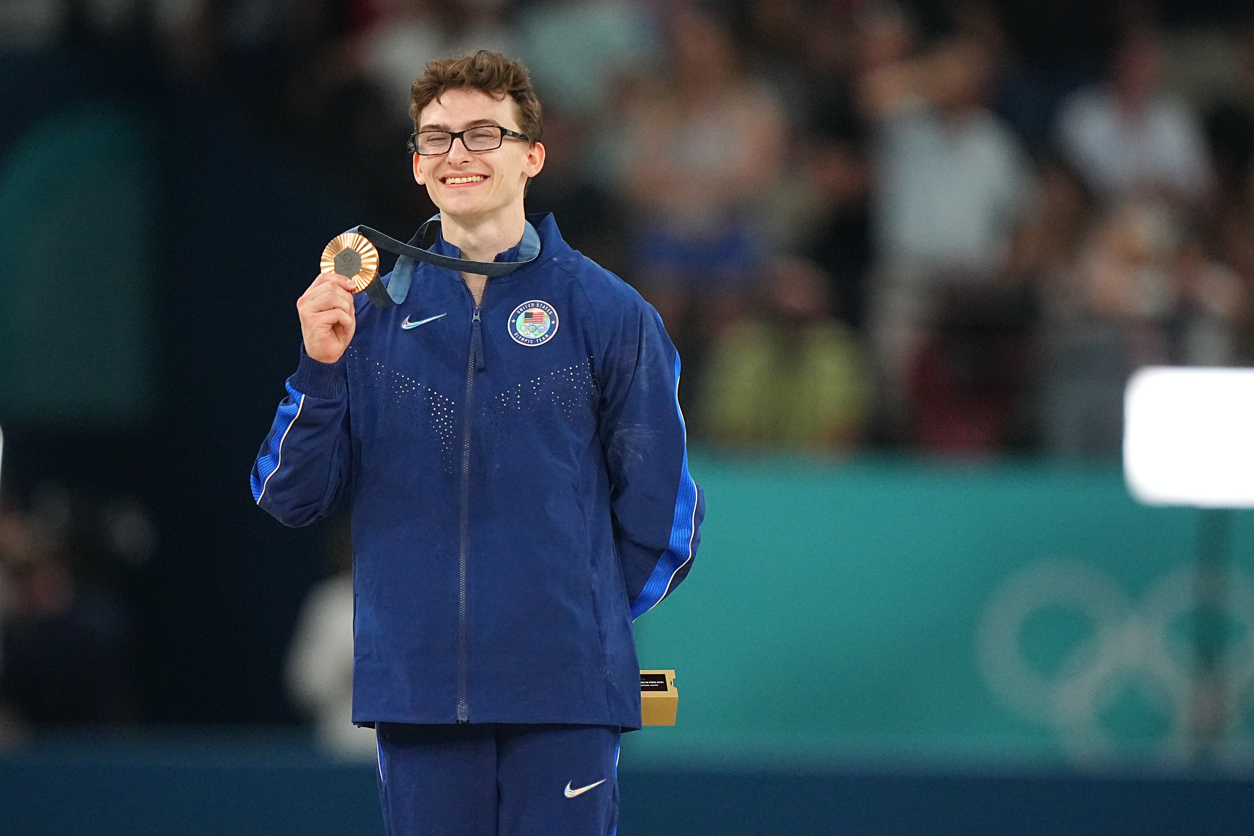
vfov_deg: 2.3
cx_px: 627
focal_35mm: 600
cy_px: 418
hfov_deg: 3.4
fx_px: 20898
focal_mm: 400
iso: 6400
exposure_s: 1/5000
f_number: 2.8
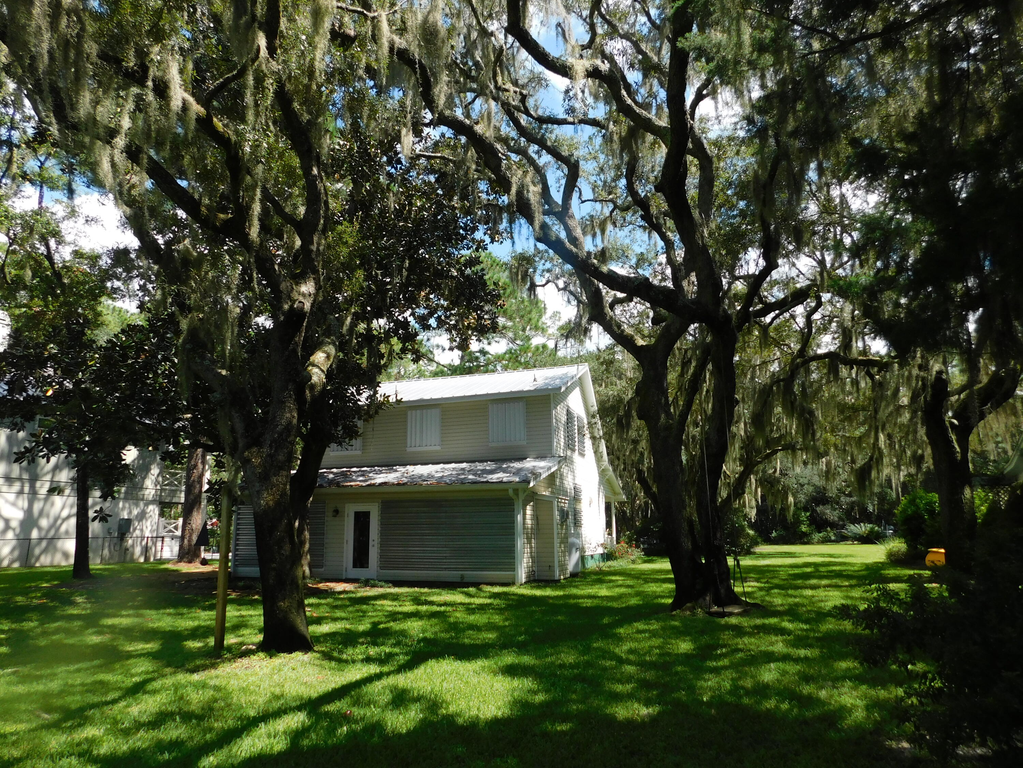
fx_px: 680
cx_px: 512
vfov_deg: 58.9
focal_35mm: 23
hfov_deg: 73.9
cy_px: 384
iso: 125
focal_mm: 4
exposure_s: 1/640
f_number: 3
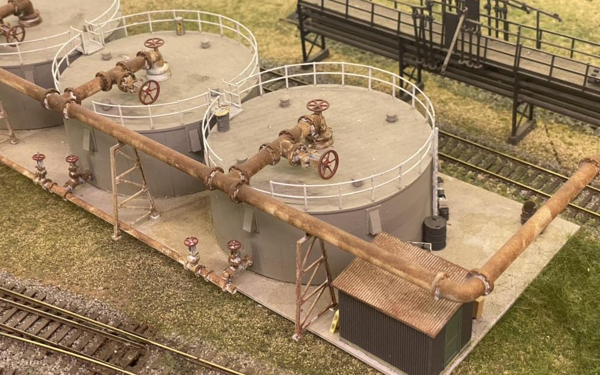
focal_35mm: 56
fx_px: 916
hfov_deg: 36.3
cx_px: 304
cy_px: 186
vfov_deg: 23.1
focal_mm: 6
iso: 200
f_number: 2
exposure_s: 1/60
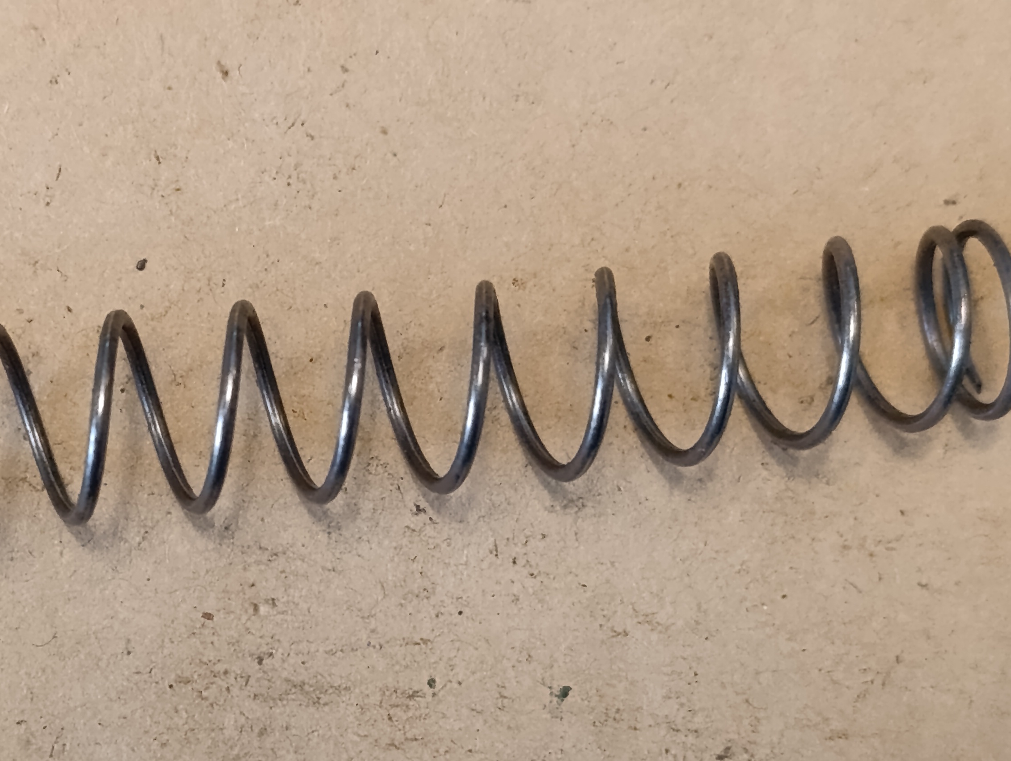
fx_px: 2428
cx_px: 300
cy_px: 539
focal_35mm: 83
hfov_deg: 23.4
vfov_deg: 17.8
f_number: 1.6
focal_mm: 6.14
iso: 800
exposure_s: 1/99.9
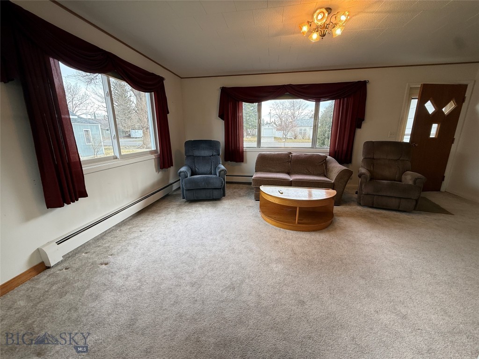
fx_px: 194
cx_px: 240
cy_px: 180
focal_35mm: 14
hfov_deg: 102.1
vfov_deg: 85.7
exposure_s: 1/120
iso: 125
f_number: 2.2
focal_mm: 2.22
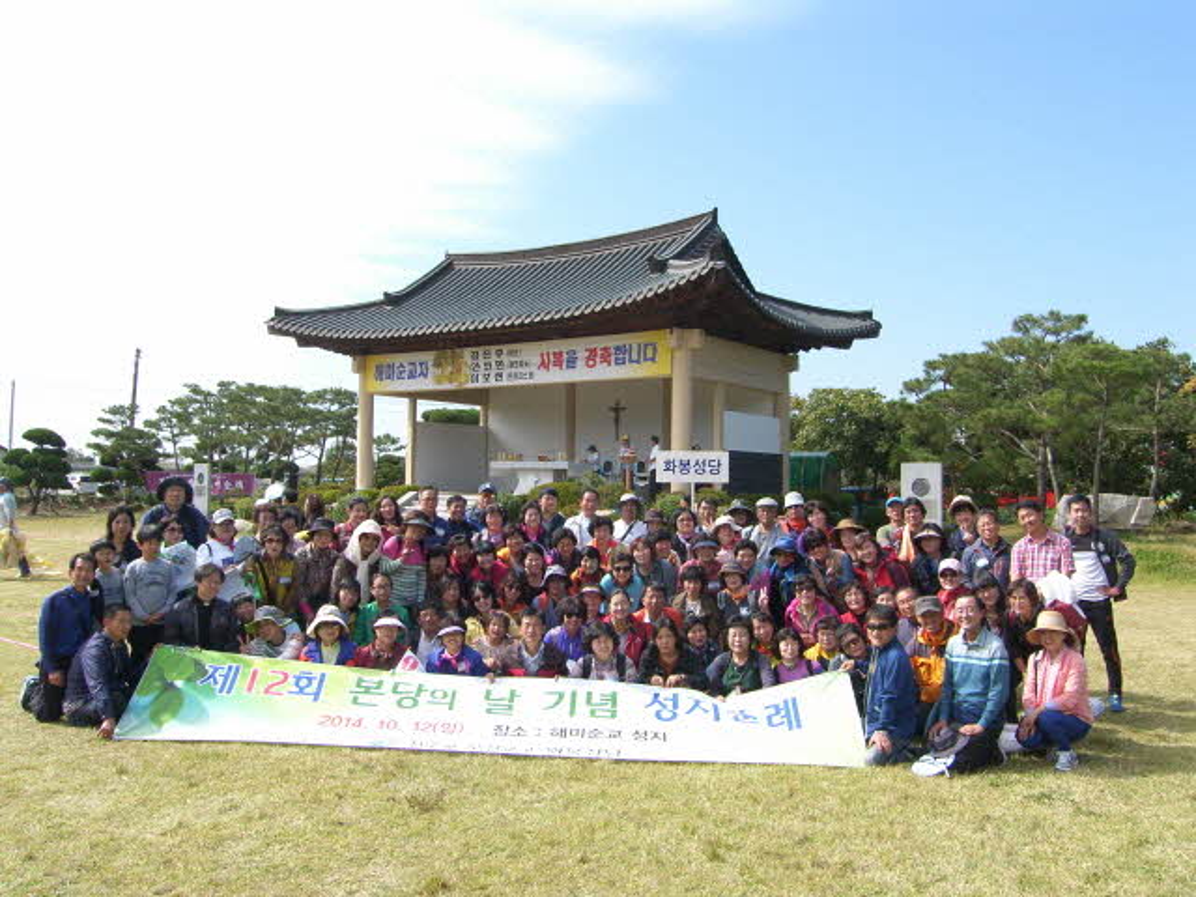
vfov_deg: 49.7
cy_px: 448
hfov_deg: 63.4
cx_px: 598
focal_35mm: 28
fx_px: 967
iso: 50
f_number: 6.3
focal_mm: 7.4
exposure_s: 1/200
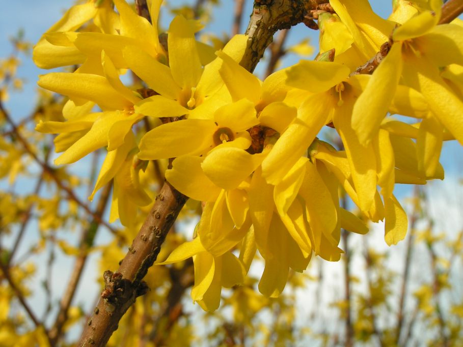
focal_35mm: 67
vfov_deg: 21.9
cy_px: 174
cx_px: 232
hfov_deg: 29.0
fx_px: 896
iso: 50
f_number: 6.3
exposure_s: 1/200
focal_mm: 11.1
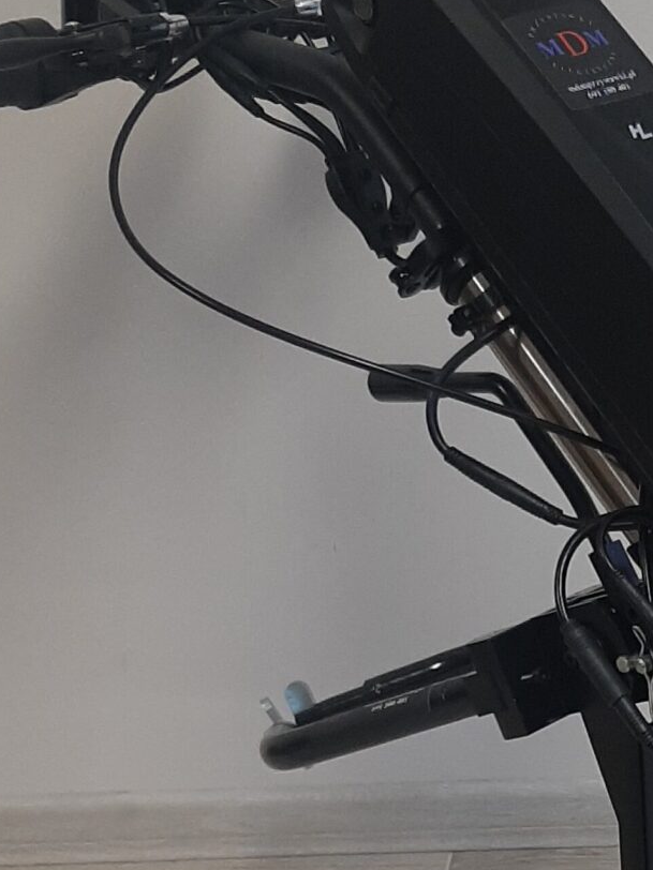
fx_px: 2062
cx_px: 740
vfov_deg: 22.9
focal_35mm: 82
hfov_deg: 17.3
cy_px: 879
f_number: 1.7
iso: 80
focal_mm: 3.93
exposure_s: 1/50
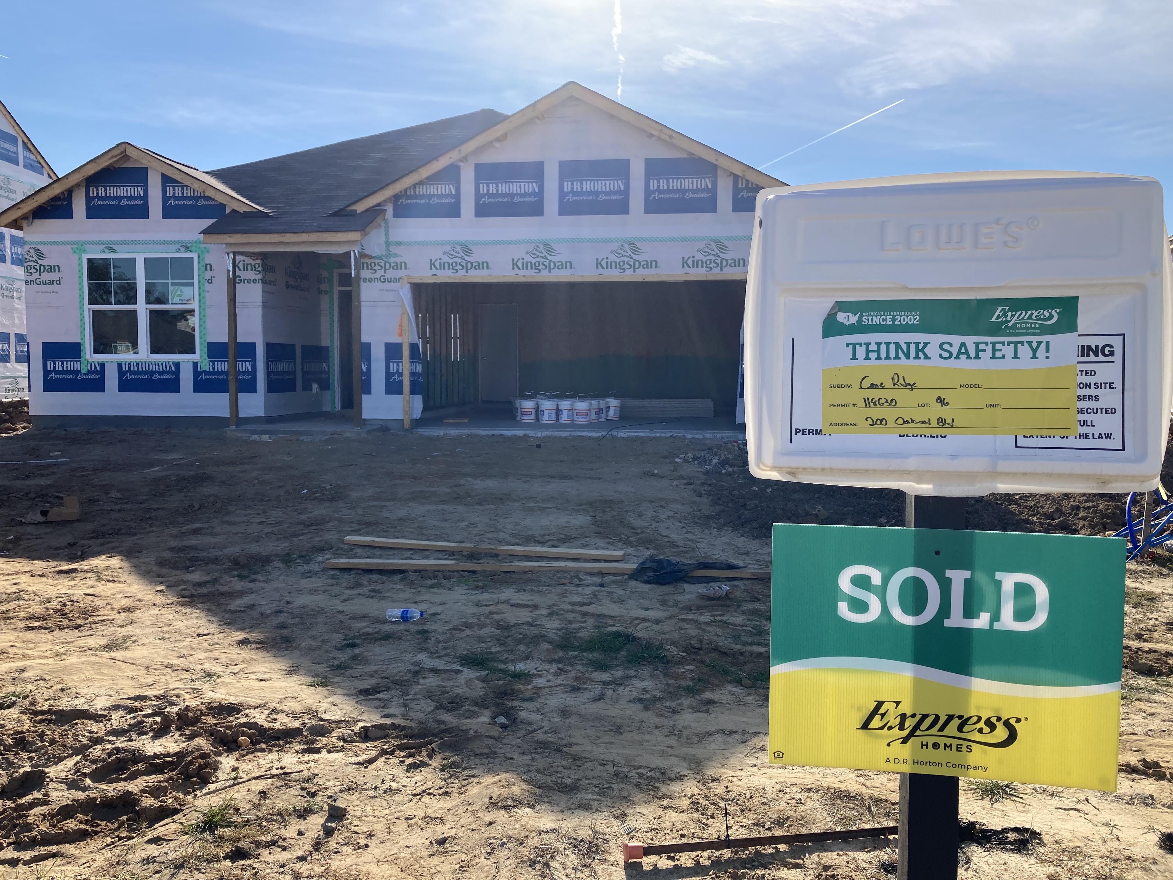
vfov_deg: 49.7
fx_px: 949
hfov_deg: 63.4
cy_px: 440
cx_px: 586
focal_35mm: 28
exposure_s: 1/1621
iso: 20
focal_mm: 3.99
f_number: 1.8
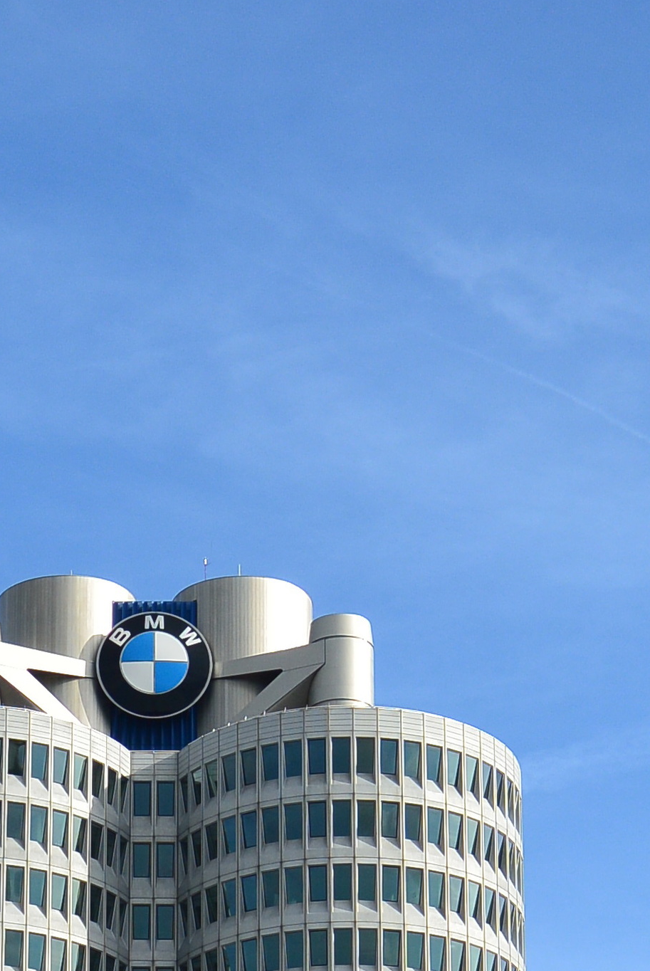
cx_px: 71
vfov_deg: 15.4
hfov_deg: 10.9
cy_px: 1286
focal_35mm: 126
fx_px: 3403
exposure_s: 1/640
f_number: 4.5
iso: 100
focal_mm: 17.1
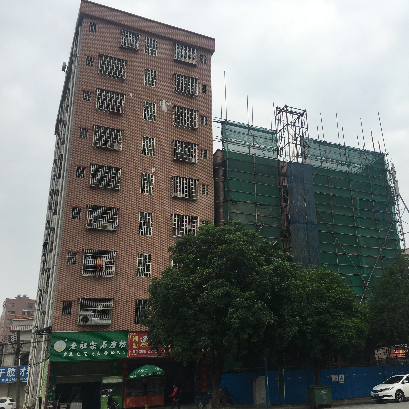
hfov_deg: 46.5
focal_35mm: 35
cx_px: 270
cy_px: 201
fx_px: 468
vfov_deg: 47.2
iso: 25
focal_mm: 4.15
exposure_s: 1/1054
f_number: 2.2
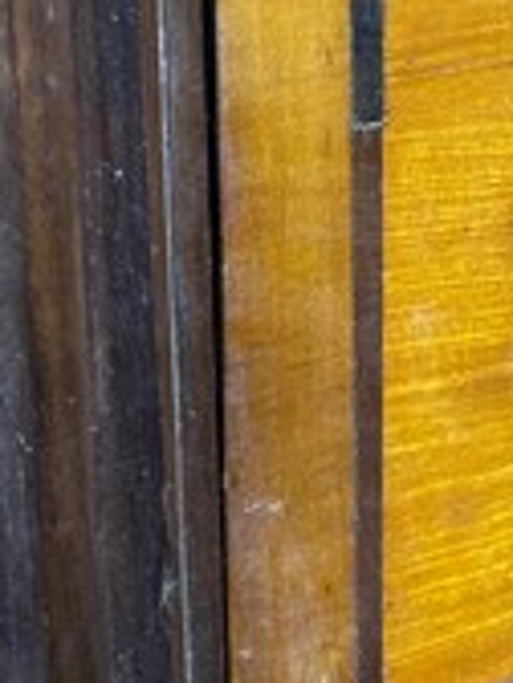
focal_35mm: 62
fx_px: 1225
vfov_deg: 28.4
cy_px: -65
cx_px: 432
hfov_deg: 23.2
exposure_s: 1/33
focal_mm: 5.1
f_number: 1.6
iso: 500
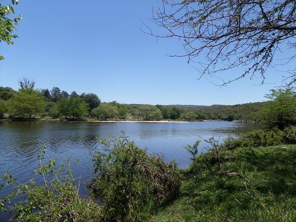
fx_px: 205
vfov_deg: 56.8
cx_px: 148
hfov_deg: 71.6
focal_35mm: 24
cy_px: 111
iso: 80
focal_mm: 4.3
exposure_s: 1/1000
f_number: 3.1
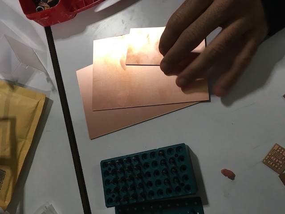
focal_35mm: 29
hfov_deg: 61.7
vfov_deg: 48.2
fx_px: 239
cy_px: 107
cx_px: 142
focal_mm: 4.15
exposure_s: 1/33
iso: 80
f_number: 2.2
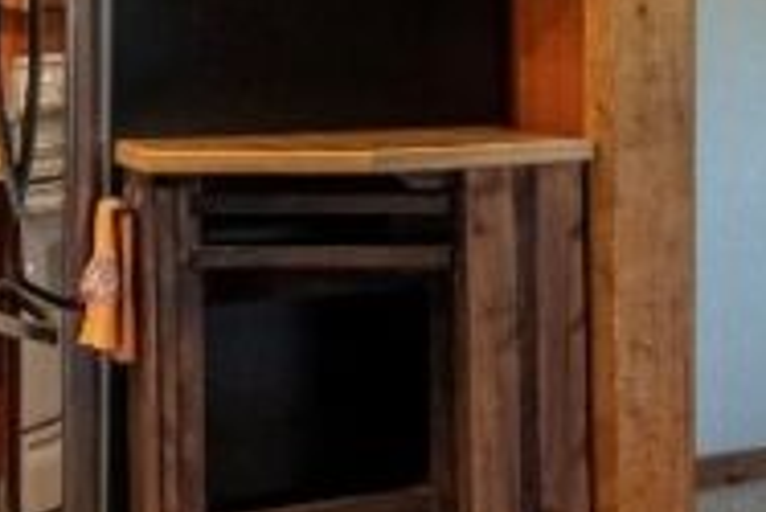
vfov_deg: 16.3
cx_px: 1274
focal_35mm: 82
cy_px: 2
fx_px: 1746
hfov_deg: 19.9
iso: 400
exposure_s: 1/50
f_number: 8
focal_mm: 10
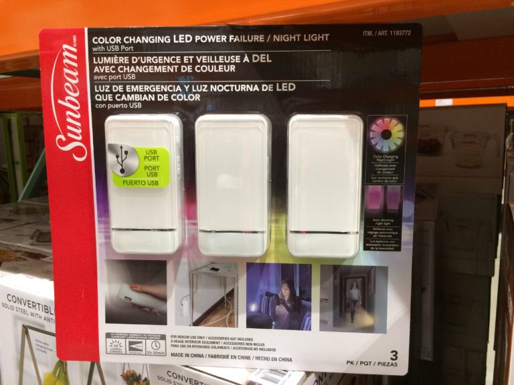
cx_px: 257
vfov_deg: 48.2
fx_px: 431
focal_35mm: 29
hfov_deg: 61.7
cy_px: 192
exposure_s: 1/33
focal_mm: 4.15
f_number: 2.2
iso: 200
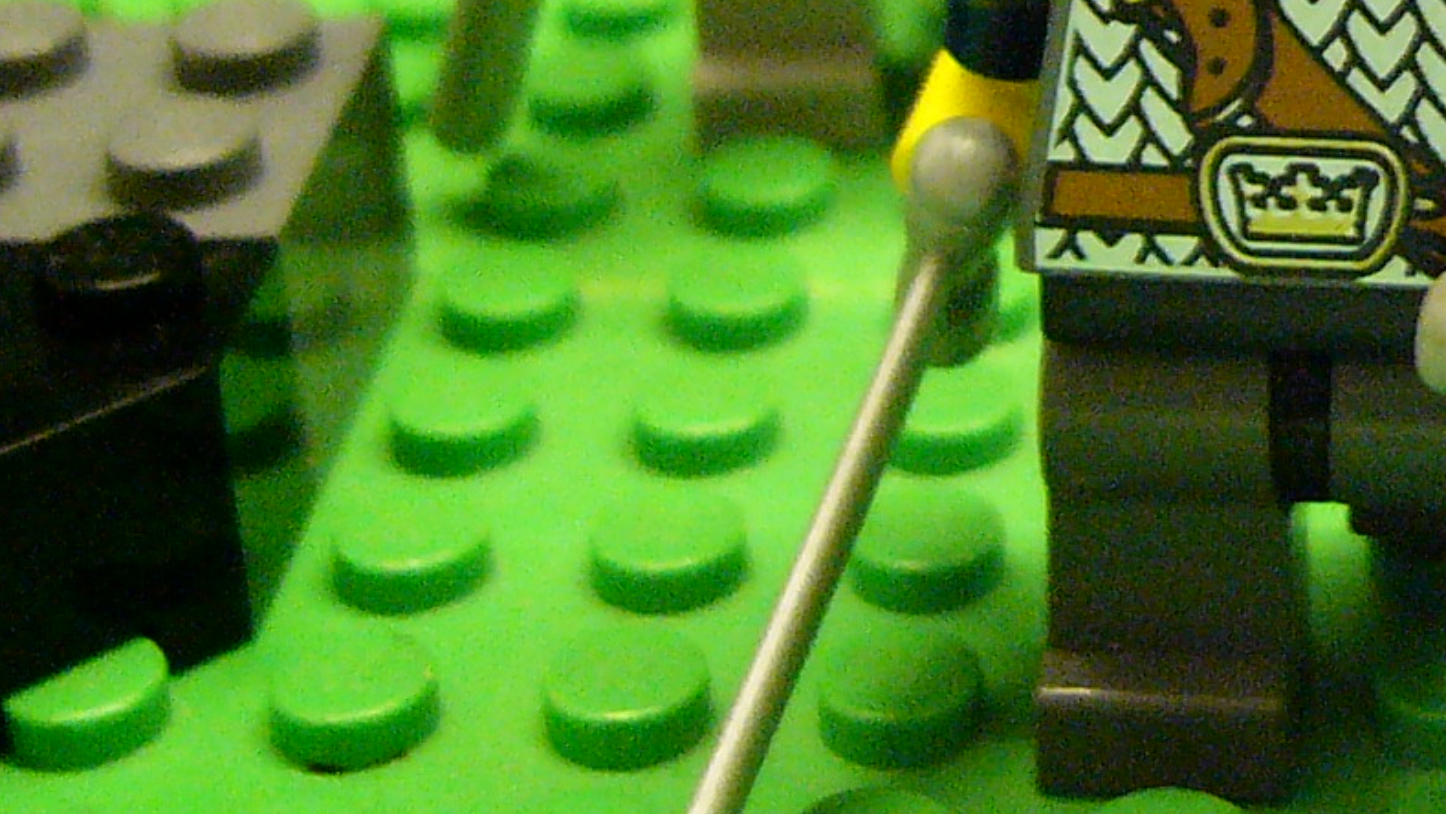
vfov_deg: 11.9
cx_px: 1325
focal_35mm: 99
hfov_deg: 21.1
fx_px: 3796
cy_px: -262
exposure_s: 1/15
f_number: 2.8
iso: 400
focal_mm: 5.8
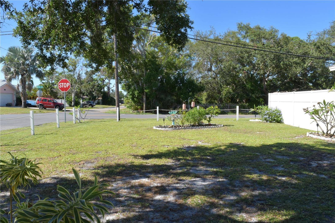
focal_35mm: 27
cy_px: 112
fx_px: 251
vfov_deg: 47.9
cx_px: 168
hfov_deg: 67.4
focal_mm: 18
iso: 400
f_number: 18
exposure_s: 1/160
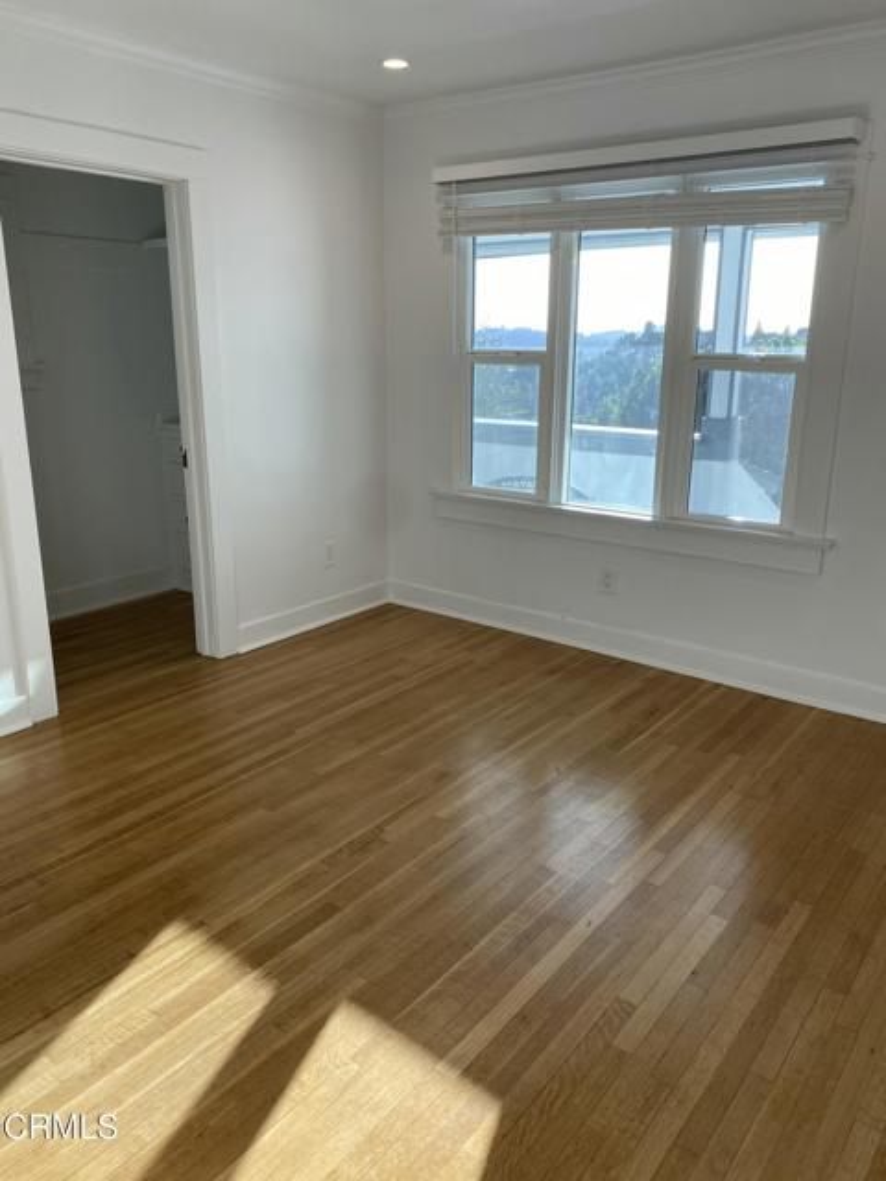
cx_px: 443
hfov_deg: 53.1
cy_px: 590
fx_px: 887
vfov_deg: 67.3
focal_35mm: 26
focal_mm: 4.25
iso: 32
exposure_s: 1/179
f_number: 1.8
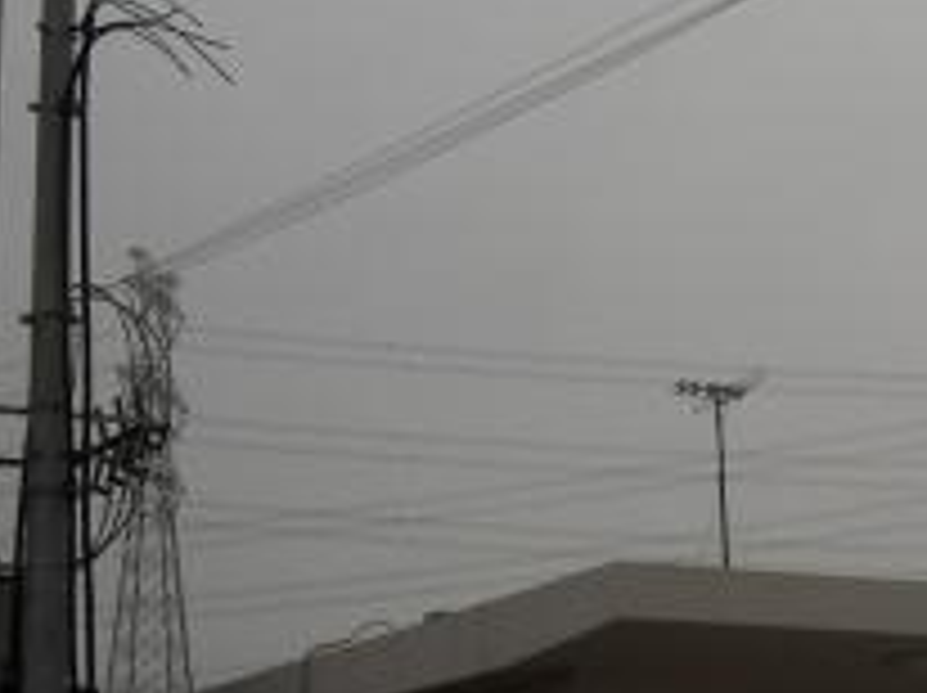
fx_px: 2728
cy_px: 382
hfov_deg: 18.6
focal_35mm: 102
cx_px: 1017
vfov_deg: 14.5
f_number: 2.8
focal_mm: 5.7
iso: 64
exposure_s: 1/161
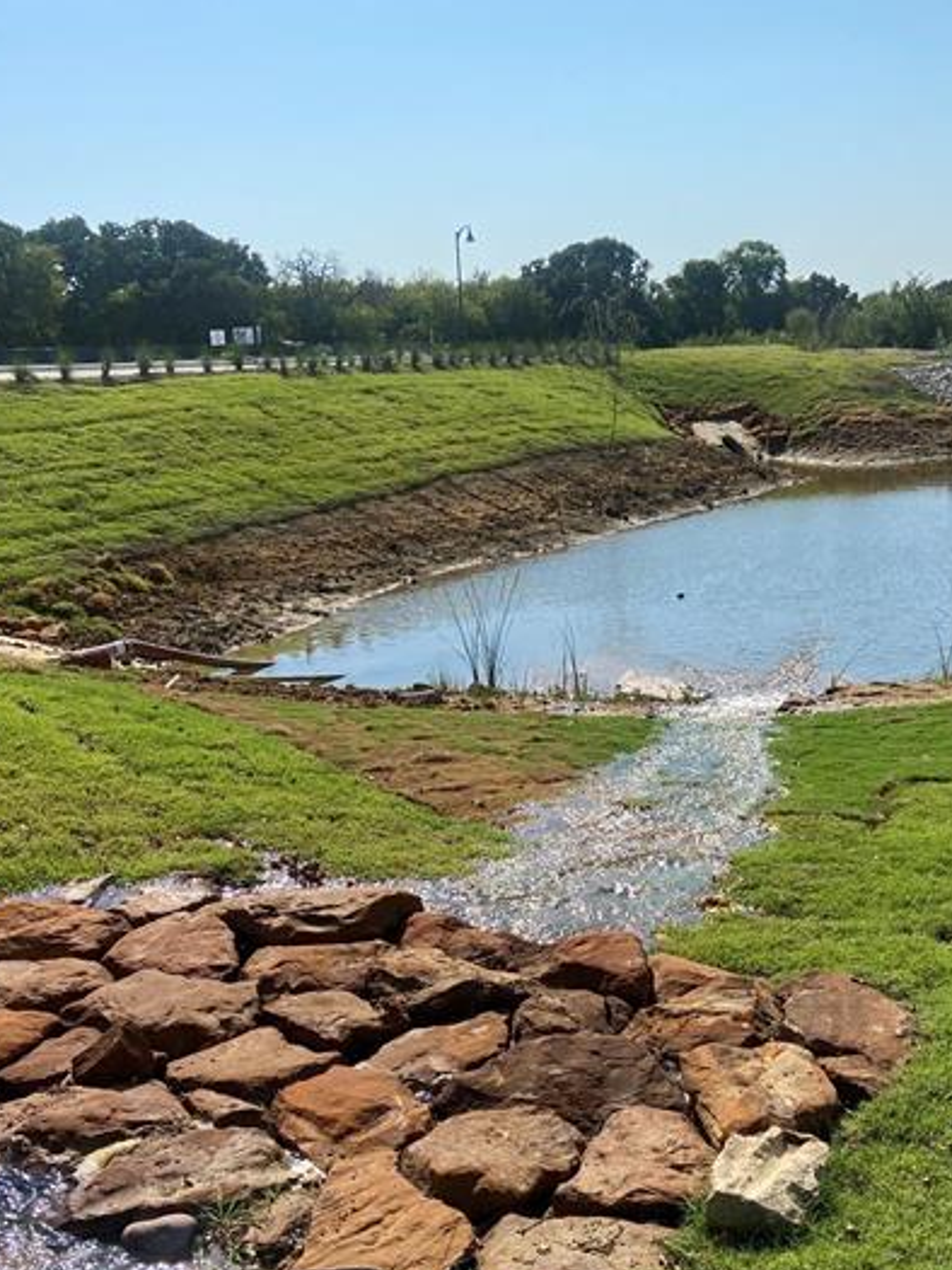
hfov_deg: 37.7
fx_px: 1393
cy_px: 762
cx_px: 510
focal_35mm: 38
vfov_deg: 48.7
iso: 32
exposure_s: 1/4444
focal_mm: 4.25
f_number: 1.8
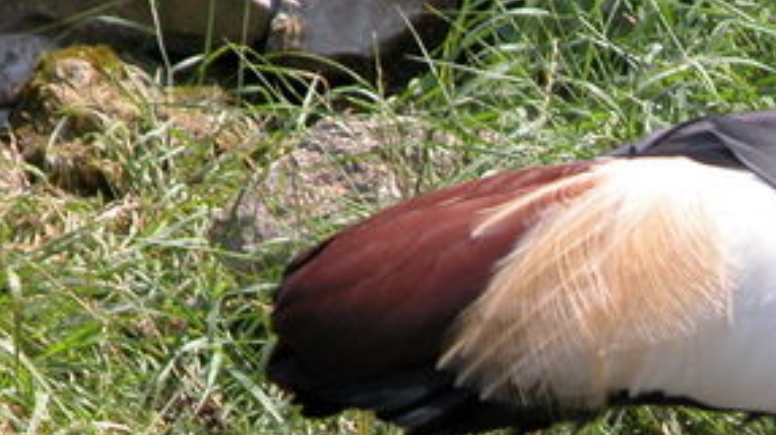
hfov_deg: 2.5
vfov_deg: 1.4
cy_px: 503
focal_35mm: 851
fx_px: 17499
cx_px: 941
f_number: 5.3
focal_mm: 71.2
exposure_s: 1/273
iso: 100
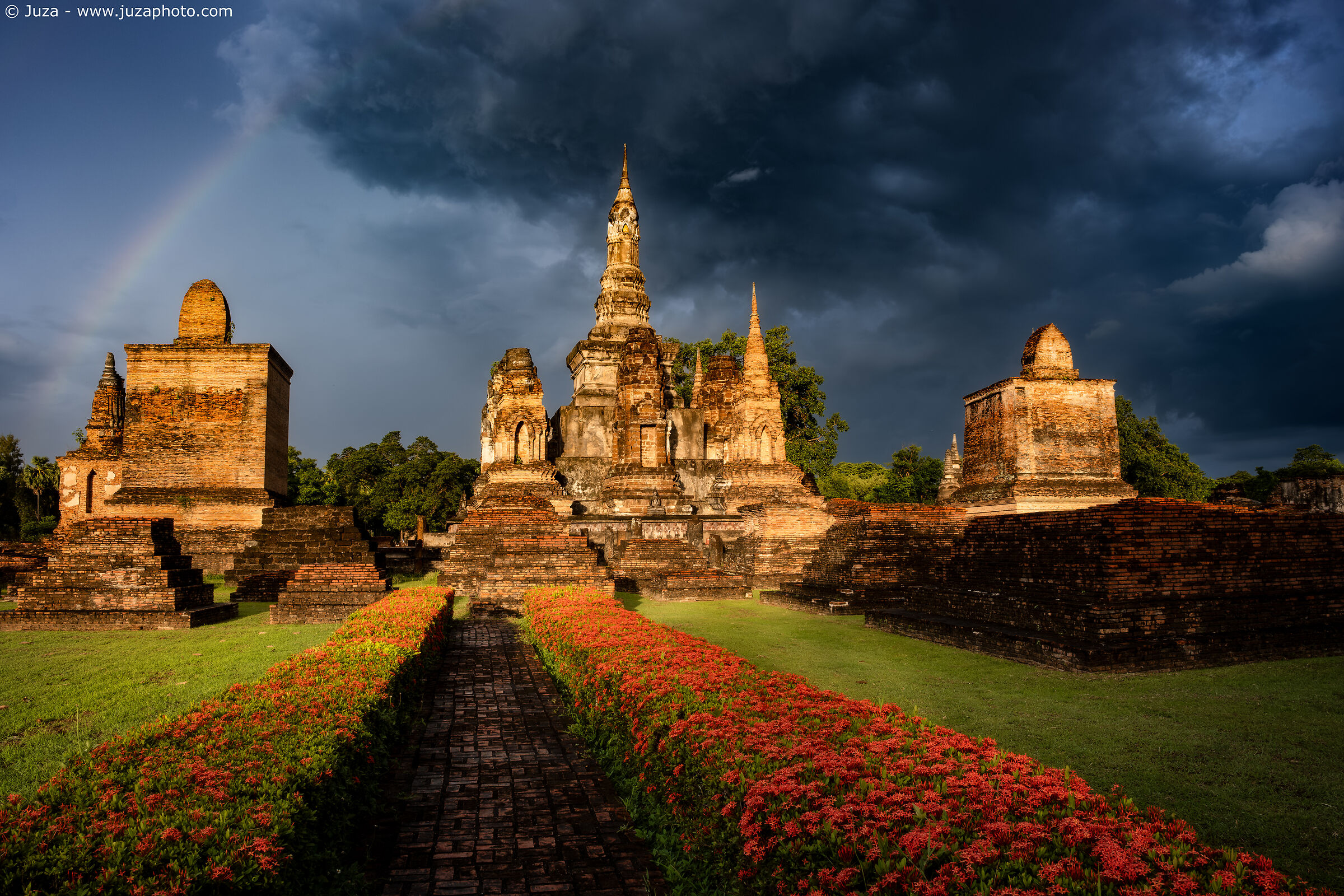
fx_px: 933
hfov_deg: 71.5
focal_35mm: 25
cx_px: 672
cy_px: 448
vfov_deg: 51.3
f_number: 9
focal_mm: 16.5
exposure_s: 1/40
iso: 125
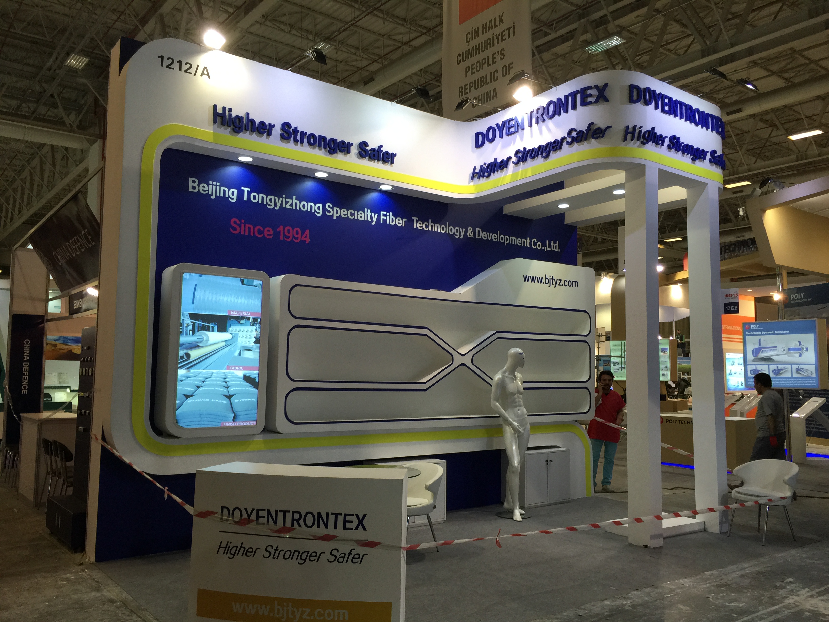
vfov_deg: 48.2
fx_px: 695
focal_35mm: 29
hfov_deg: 61.7
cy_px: 311
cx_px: 414
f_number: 2.2
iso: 32
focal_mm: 4.15
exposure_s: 1/40
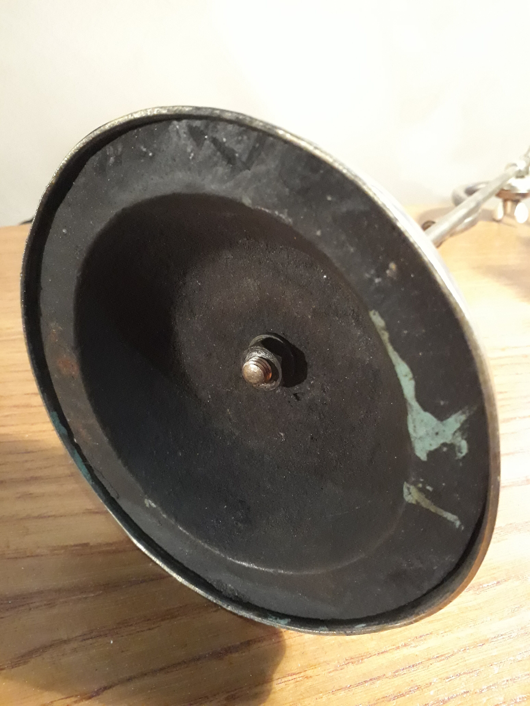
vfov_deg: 65.3
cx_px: 265
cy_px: 353
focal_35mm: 27
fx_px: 551
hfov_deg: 51.4
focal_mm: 3.6
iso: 800
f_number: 1.9
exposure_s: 1/17
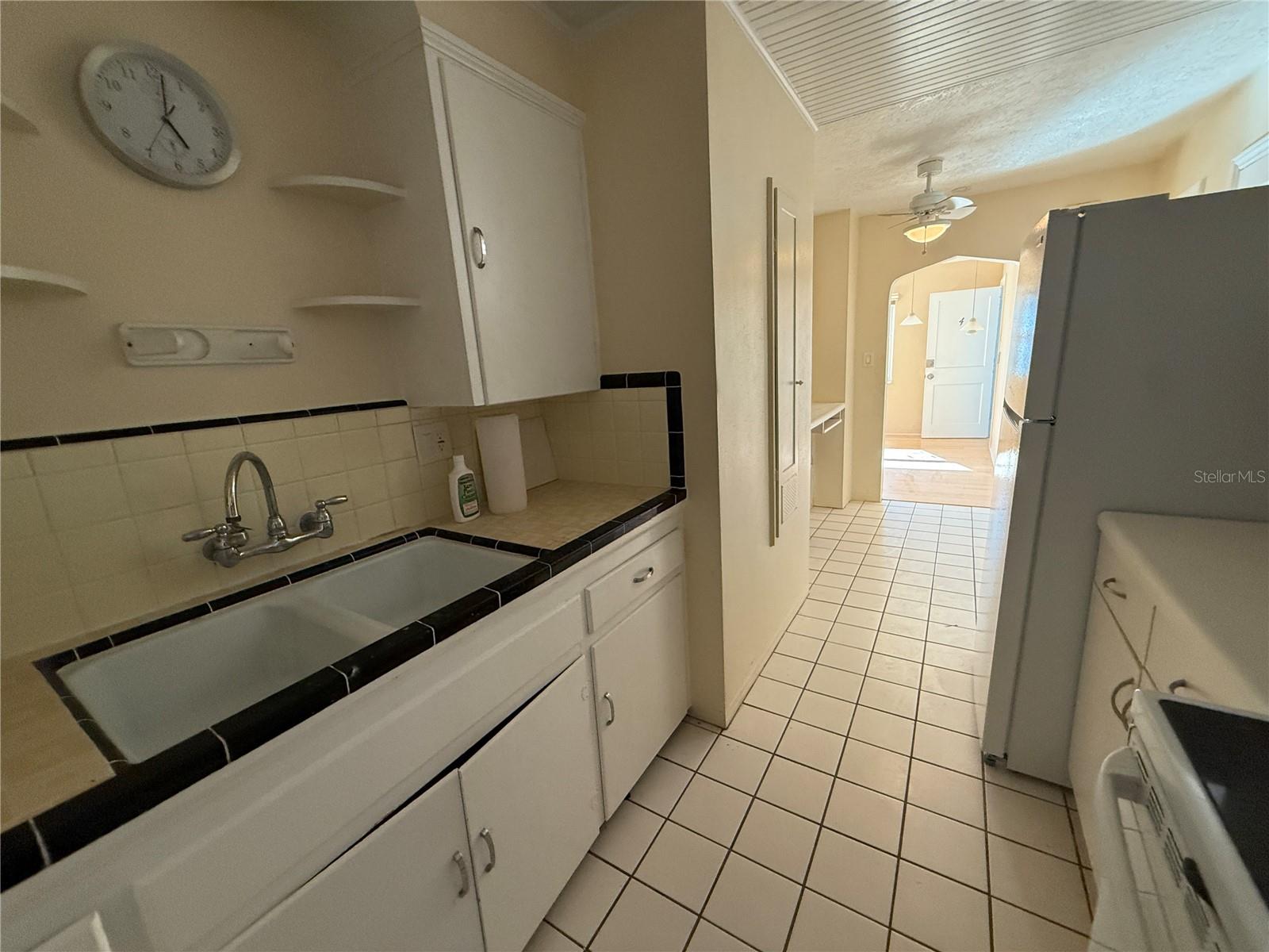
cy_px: 476
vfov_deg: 85.7
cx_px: 634
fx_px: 513
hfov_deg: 102.1
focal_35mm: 14
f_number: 2.2
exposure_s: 1/120
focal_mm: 2.22
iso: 400
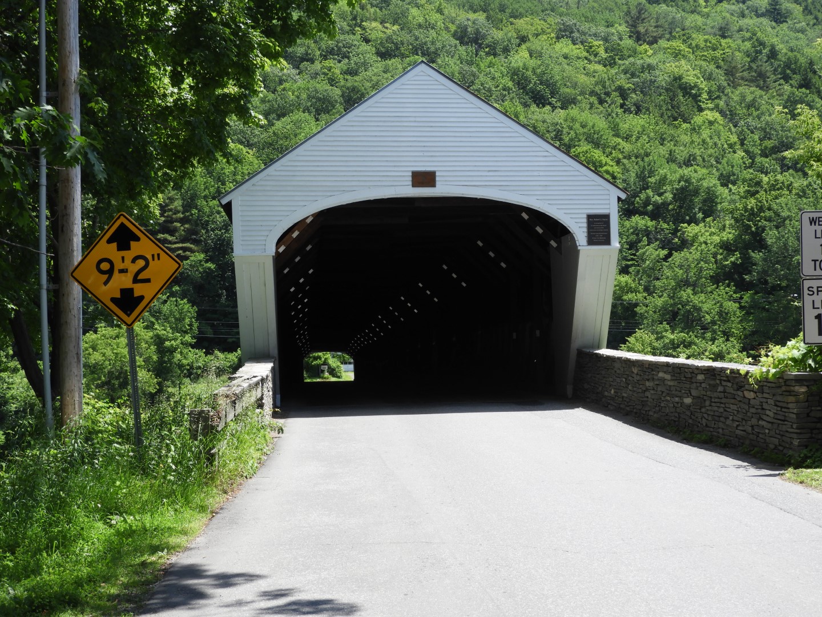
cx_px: 411
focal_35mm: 60
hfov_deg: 32.2
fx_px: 1425
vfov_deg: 24.4
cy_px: 308
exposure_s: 1/400
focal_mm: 10.7
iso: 100
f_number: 4.2
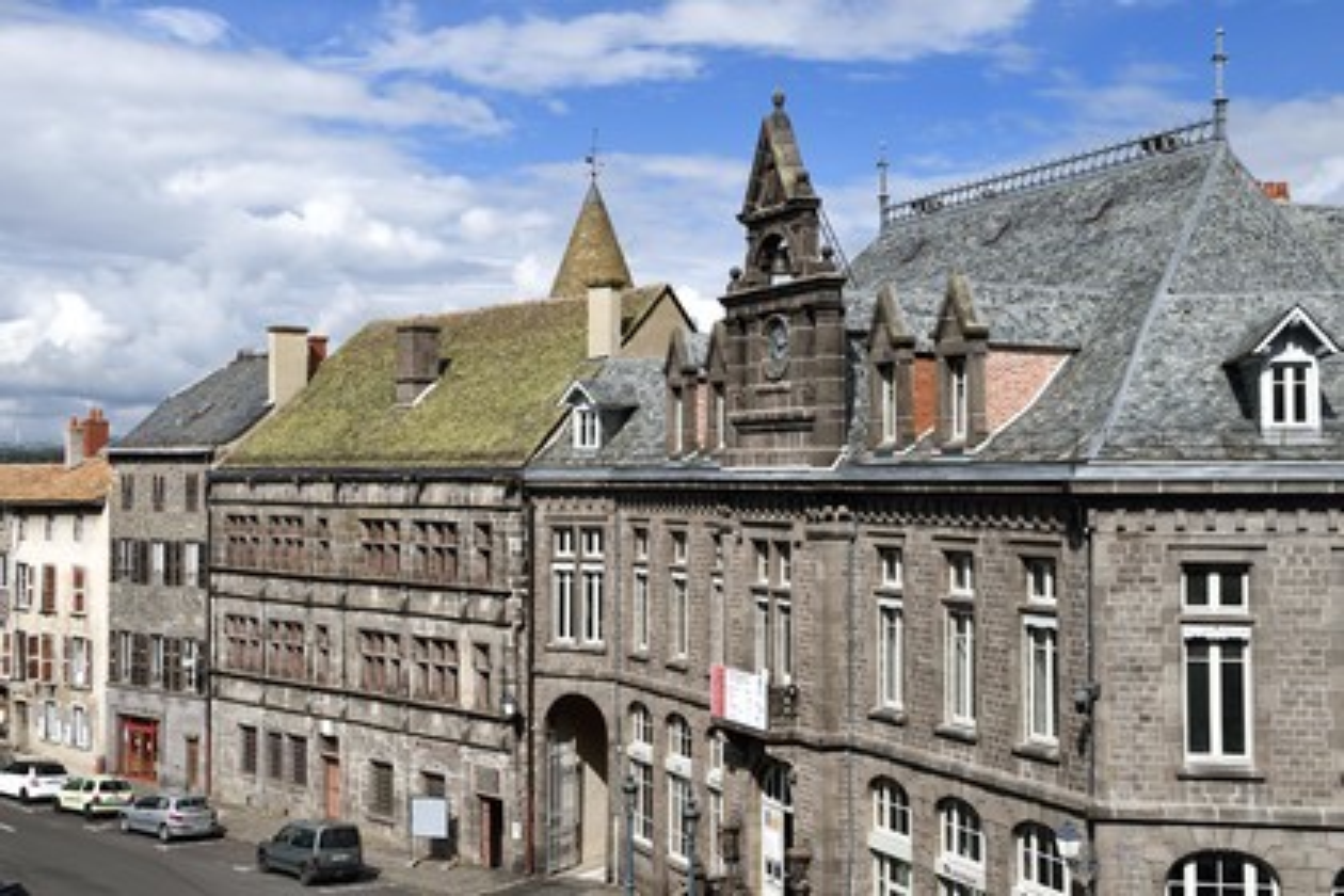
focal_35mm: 46
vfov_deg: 29.2
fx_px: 1717
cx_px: 672
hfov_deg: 42.7
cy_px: 448
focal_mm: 46
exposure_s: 1/250
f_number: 14
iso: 200
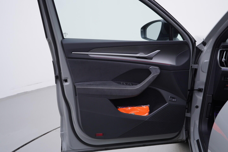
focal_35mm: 36
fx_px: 228
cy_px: 76
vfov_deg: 36.9
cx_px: 114
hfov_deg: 53.1
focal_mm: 24
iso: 125
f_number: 4
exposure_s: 1/60
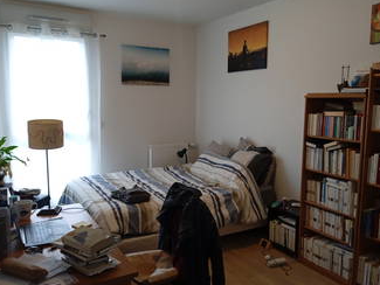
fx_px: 340
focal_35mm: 31
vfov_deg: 45.5
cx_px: 196
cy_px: 144
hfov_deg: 58.3
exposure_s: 1/25
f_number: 2.2
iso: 206
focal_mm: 3.43
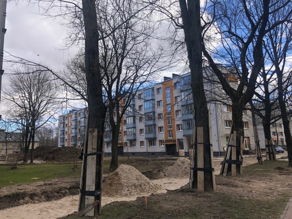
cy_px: 110
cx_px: 146
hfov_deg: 63.4
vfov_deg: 49.7
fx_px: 236
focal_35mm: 28
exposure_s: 1/857
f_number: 1.8
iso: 20
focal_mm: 4
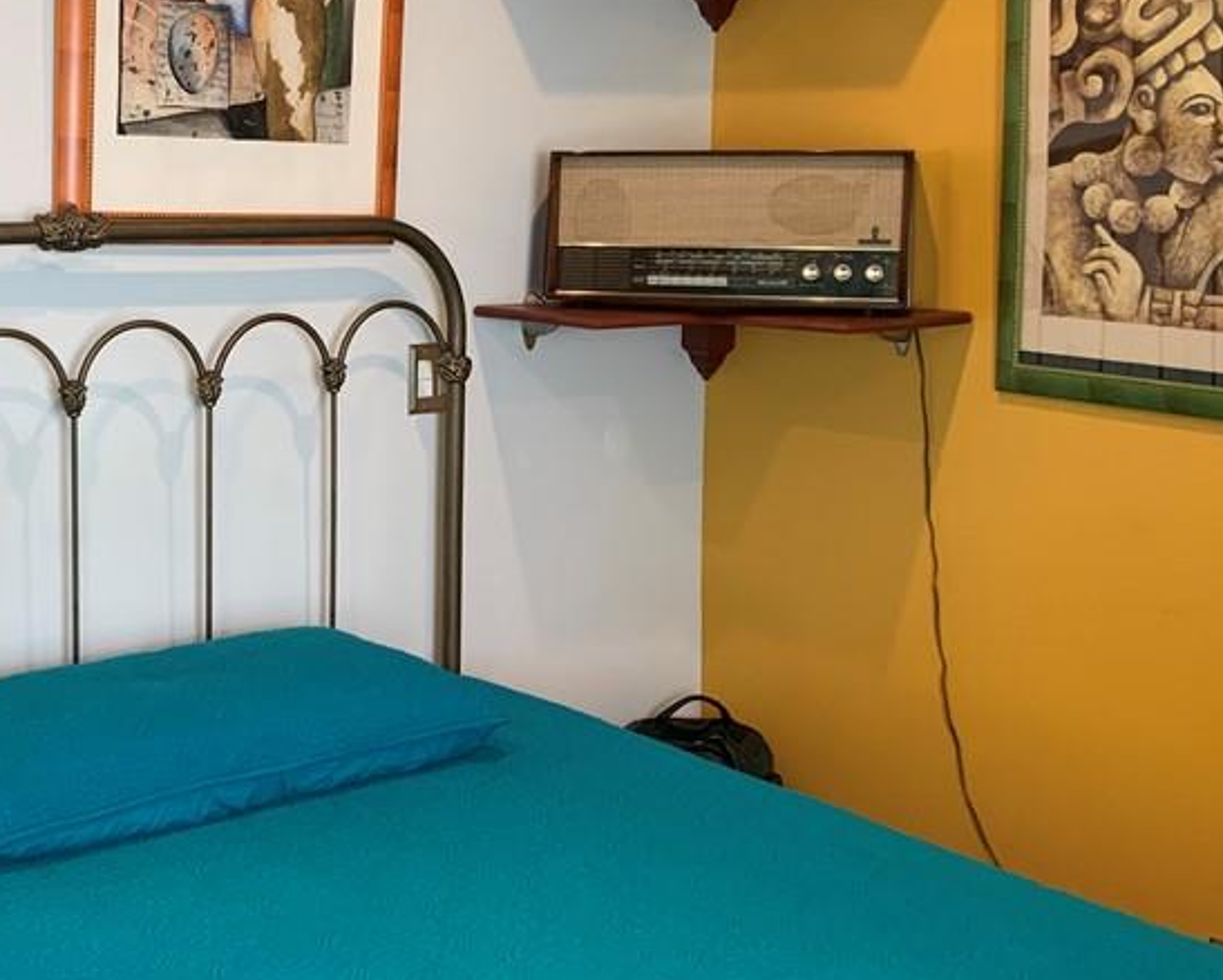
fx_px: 1919
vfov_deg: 28.5
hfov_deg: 34.6
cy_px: 378
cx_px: 297
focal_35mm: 53
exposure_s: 1/60
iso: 64
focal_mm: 3
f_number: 1.8
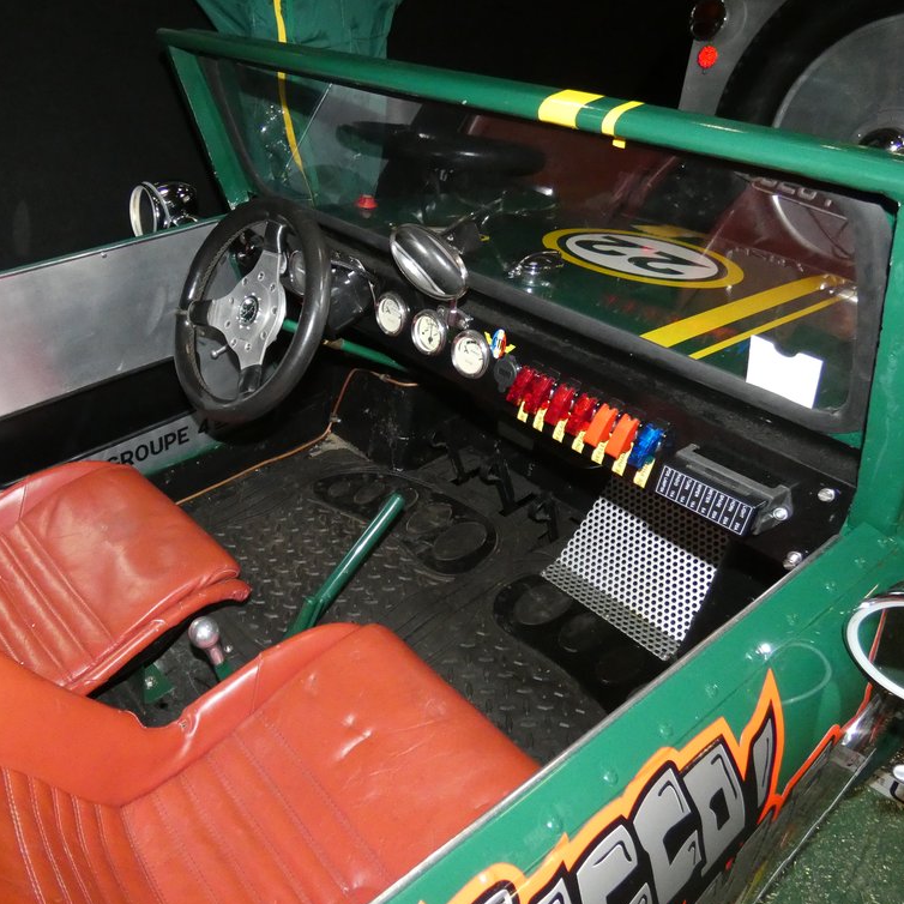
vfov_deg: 65.0
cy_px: 459
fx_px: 709
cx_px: 340
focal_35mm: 24
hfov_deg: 64.1
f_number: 2.8
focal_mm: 3.6
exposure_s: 1/250
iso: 800
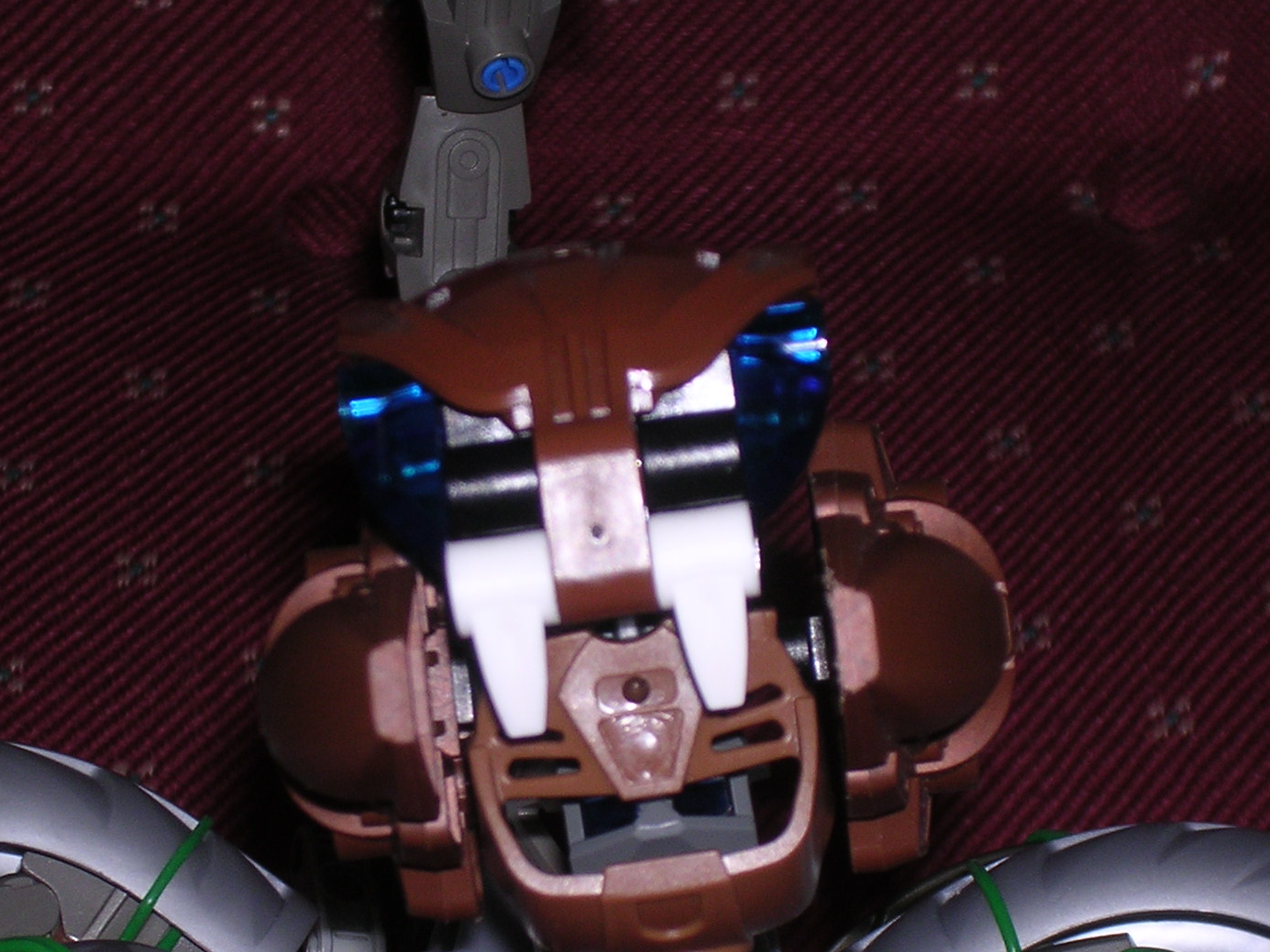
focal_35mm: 170
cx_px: 637
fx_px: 6238
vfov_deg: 8.7
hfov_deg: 11.6
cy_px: 672
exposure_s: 1/60.1
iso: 100
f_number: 4.9
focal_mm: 17.4
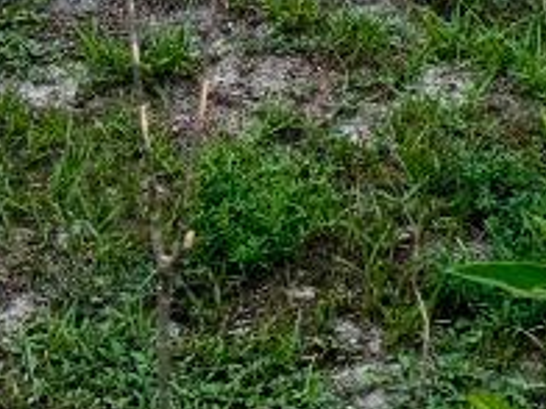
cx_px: 228
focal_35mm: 136
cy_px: -540
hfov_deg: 14.5
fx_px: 2145
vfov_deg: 9.7
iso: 40
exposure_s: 1/3106
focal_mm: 5.96
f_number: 1.6
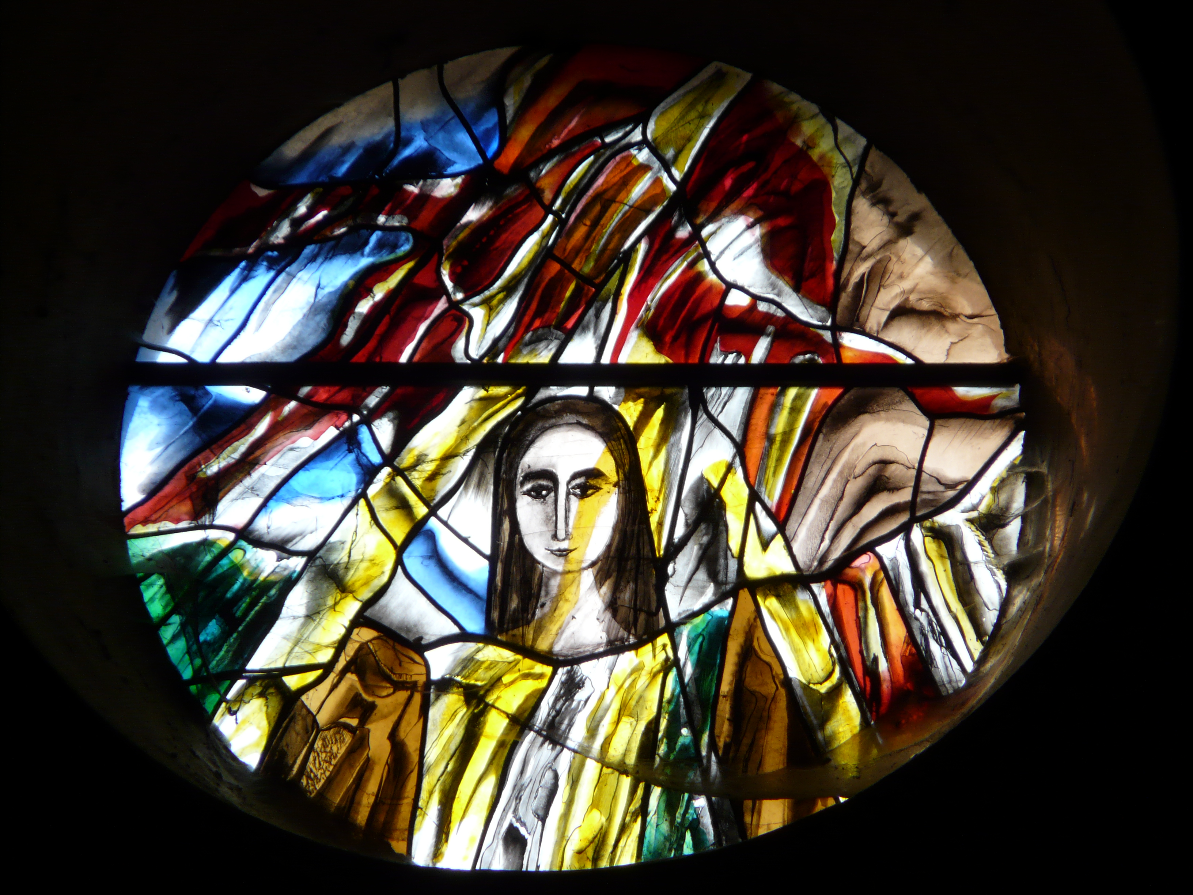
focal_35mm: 504
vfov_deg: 3.0
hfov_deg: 3.9
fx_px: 17370
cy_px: 448
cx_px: 596
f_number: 4.2
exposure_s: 1/250
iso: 100
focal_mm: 82.7
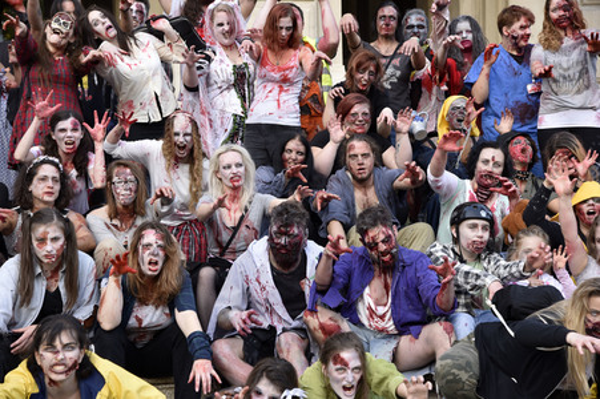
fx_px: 1366
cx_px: 300
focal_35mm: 82
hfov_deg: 24.8
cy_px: 200
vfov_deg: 16.6
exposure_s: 1/160
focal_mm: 82
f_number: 6.3
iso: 400
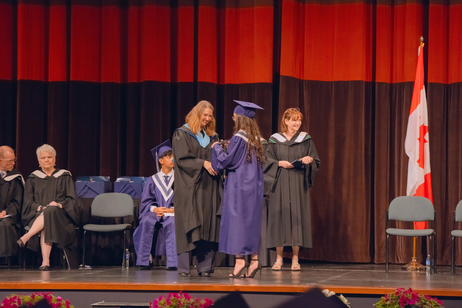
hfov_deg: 13.3
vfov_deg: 8.9
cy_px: 153
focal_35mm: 154
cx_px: 232
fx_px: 1976
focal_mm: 152
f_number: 4
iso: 8000
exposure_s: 1/320
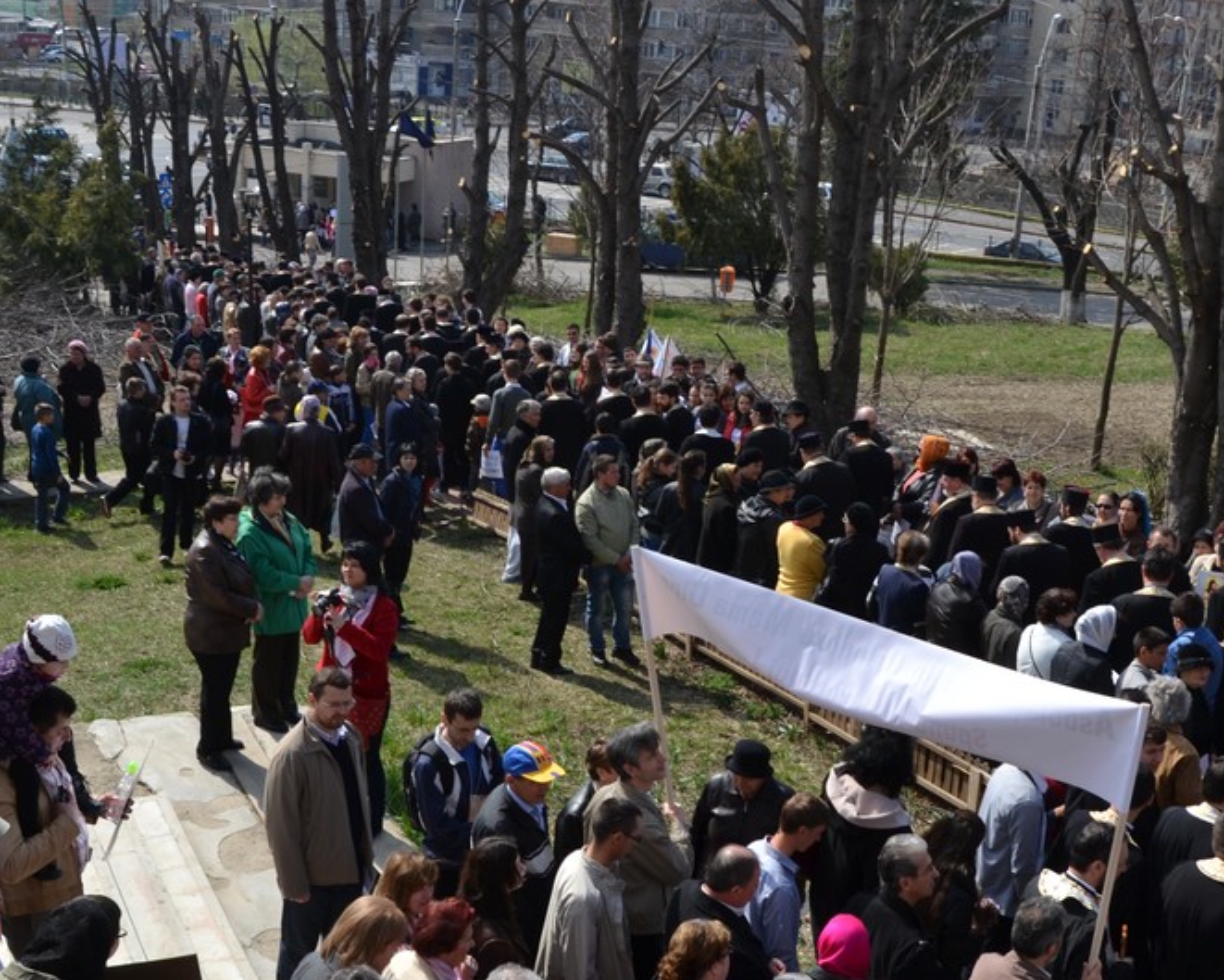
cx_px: 698
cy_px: 672
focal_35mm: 46
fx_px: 1667
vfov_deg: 32.4
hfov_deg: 40.2
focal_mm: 18
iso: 100
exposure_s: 1/200
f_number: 7.1
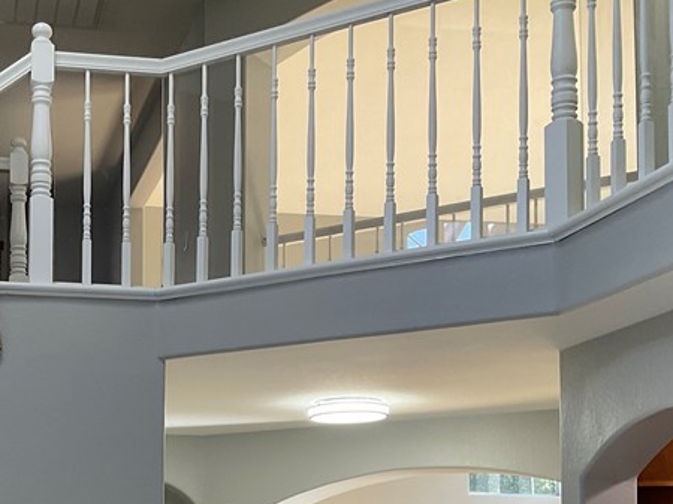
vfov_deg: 21.5
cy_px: 498
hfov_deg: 28.8
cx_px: 142
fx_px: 1282
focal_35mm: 66
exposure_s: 1/60
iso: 50
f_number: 1.8
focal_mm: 3
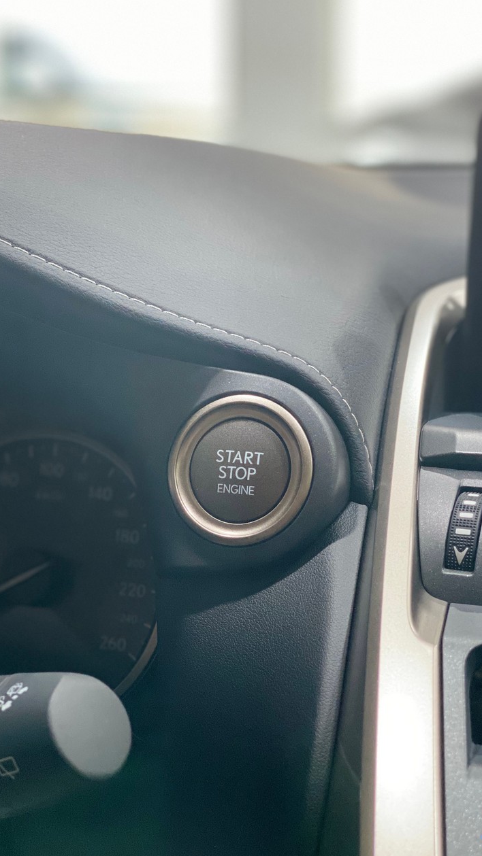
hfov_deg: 20.0
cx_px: 260
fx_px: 1364
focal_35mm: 60
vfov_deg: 34.9
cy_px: 427
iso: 250
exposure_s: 1/93
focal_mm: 6
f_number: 2
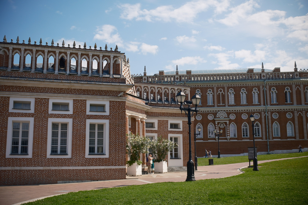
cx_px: 154
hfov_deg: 47.4
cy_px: 102
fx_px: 351
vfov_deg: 32.6
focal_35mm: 41
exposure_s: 1/2500
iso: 320
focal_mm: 27
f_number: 4
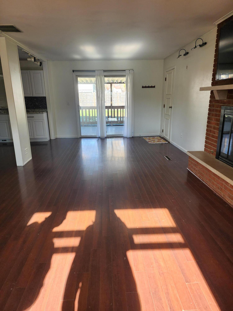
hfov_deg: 58.9
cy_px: 156
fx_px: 206
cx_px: 116
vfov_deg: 73.9
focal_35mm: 23
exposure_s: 1/180
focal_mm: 6.4
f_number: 1.8
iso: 80
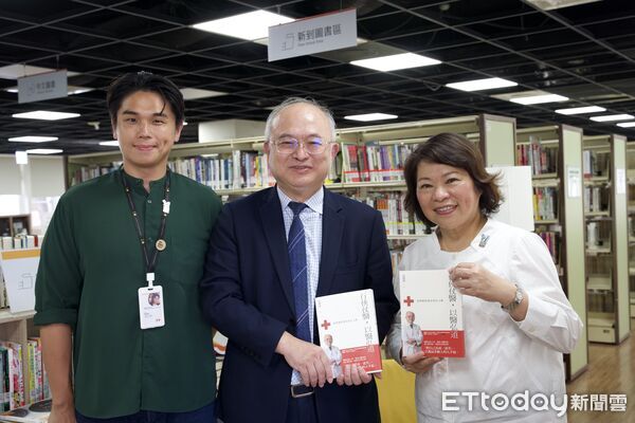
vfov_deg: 33.4
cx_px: 318
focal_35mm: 40
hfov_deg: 48.5
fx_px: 706
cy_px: 212
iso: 2500
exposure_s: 1/125
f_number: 5.6
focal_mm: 40
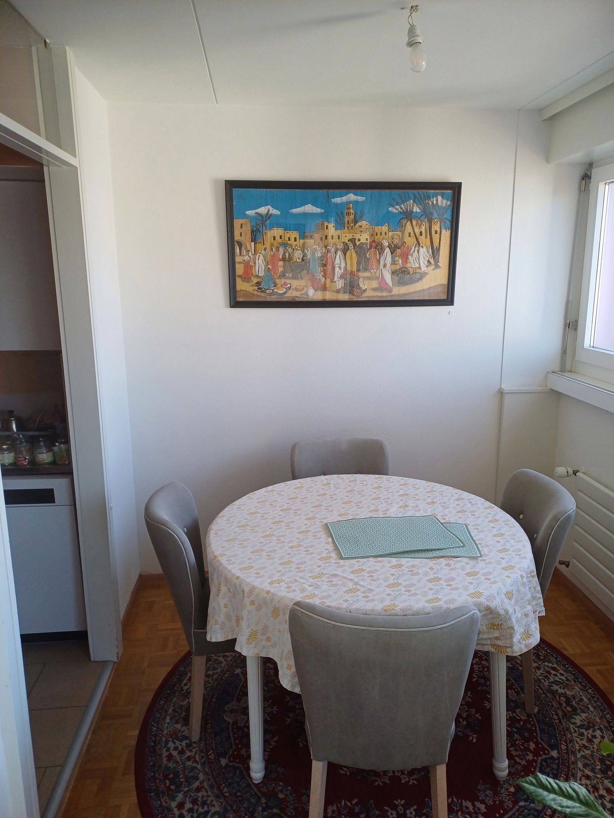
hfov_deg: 54.9
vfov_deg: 69.4
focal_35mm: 25
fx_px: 591
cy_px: 409
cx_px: 307
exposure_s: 1/100
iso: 80
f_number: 1.8
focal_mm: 4.65
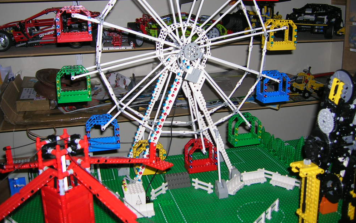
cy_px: 87
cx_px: 175
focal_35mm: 37
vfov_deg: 34.3
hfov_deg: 52.7
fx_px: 359
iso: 50
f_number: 2.9
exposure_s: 1/60.1
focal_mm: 5.7
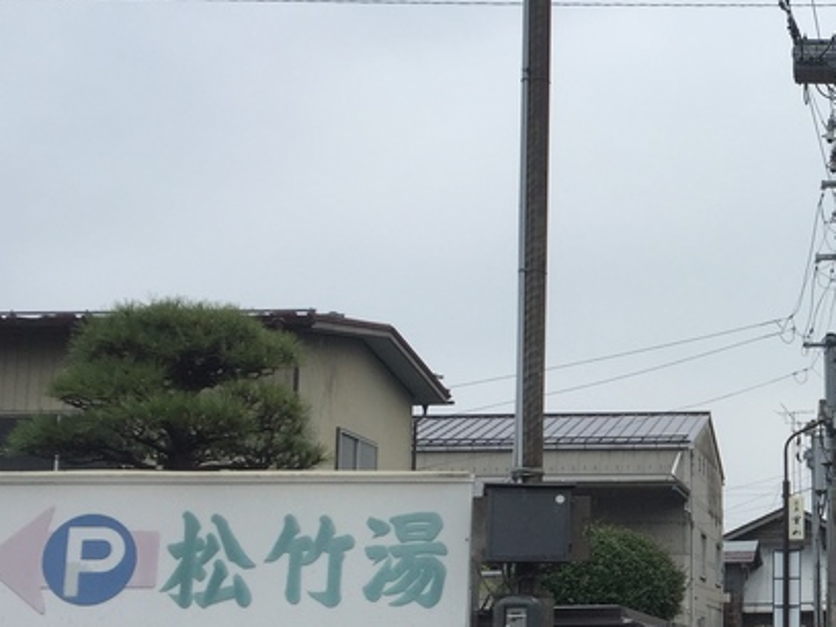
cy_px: 369
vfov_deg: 20.7
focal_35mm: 71
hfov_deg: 25.2
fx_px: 1715
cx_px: 951
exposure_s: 1/542
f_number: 2.2
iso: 32
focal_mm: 4.15
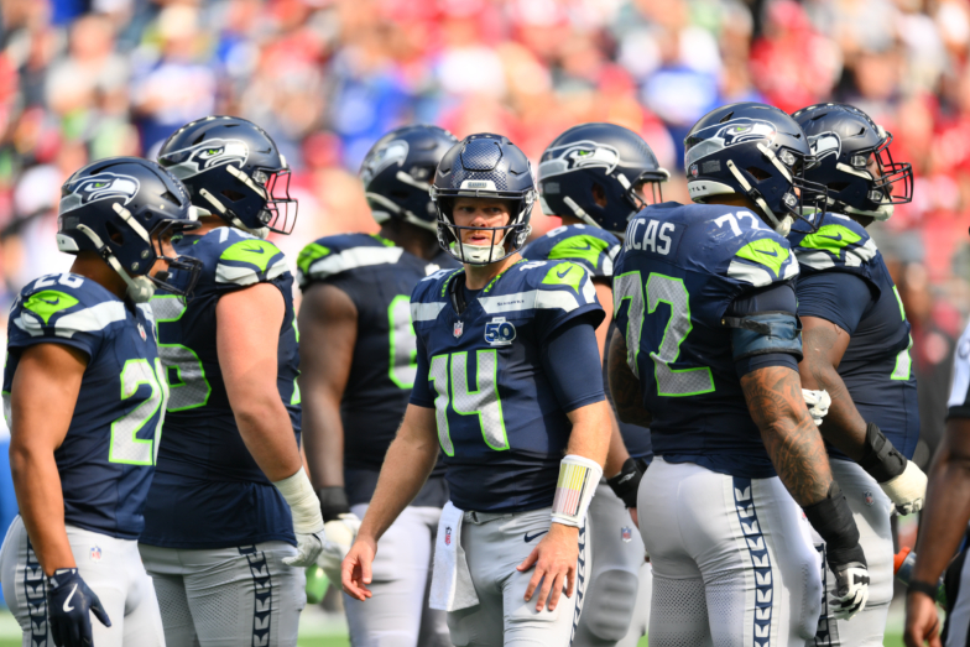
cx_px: 486
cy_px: 324
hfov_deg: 5.1
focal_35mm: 402
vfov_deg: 3.4
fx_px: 10833
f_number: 2.8
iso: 400
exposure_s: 1/2000
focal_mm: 400
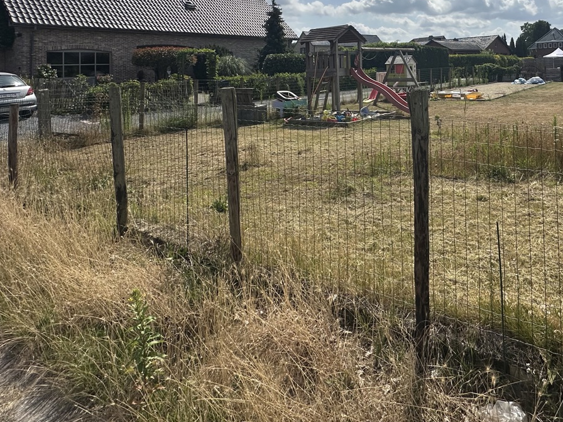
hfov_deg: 65.8
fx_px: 407
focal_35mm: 25
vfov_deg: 49.3
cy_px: 48
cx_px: 411
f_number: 2.2
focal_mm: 2.22
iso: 50
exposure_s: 1/6494
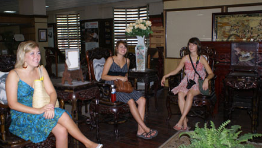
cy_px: 76
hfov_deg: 61.0
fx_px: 222
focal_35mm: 32
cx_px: 130
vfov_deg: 36.7
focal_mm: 20
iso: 400
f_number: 5.6
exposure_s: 1/60
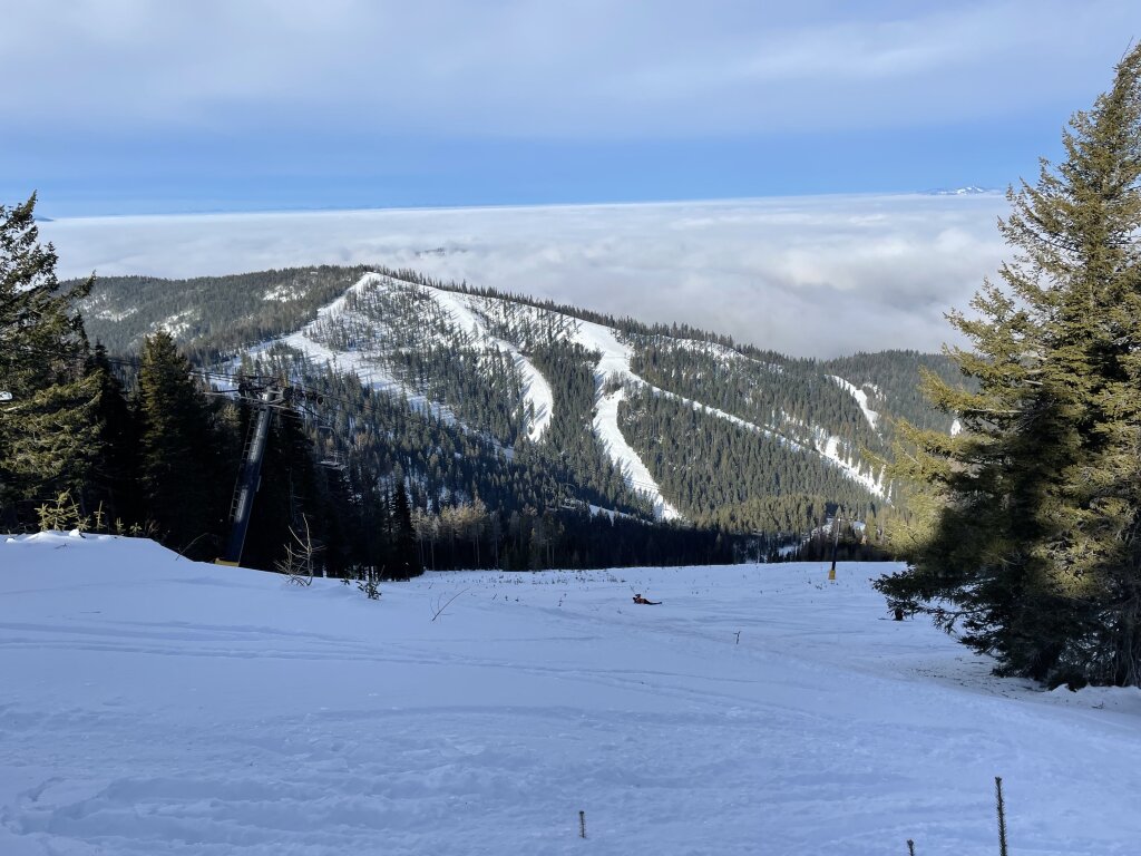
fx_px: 857
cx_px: 570
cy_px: 428
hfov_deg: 67.3
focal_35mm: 26
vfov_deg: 53.1
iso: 32
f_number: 1.6
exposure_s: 1/5814
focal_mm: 4.2
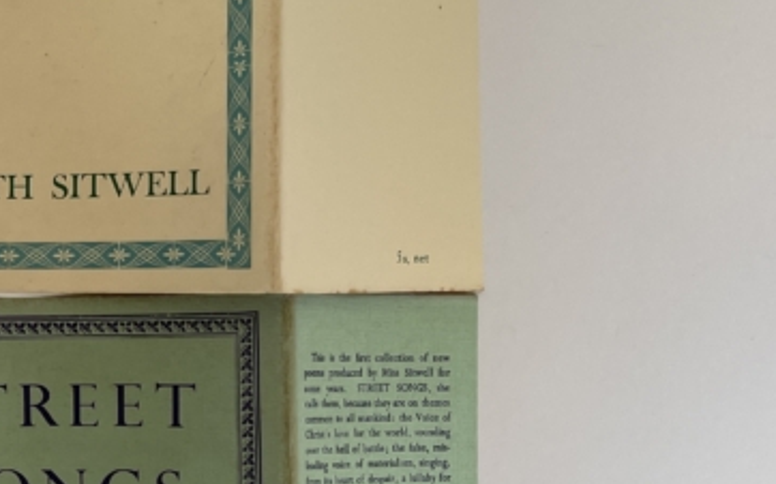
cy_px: 306
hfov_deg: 23.2
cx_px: -255
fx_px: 1649
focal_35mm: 78
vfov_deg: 16.7
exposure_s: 1/556
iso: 32
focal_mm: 4.2
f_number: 1.6
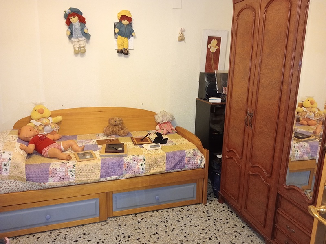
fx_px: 264
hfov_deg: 63.4
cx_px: 163
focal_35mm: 28
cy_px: 122
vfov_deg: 49.7
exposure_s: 1/25
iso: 2412
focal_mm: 4.04
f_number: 1.8
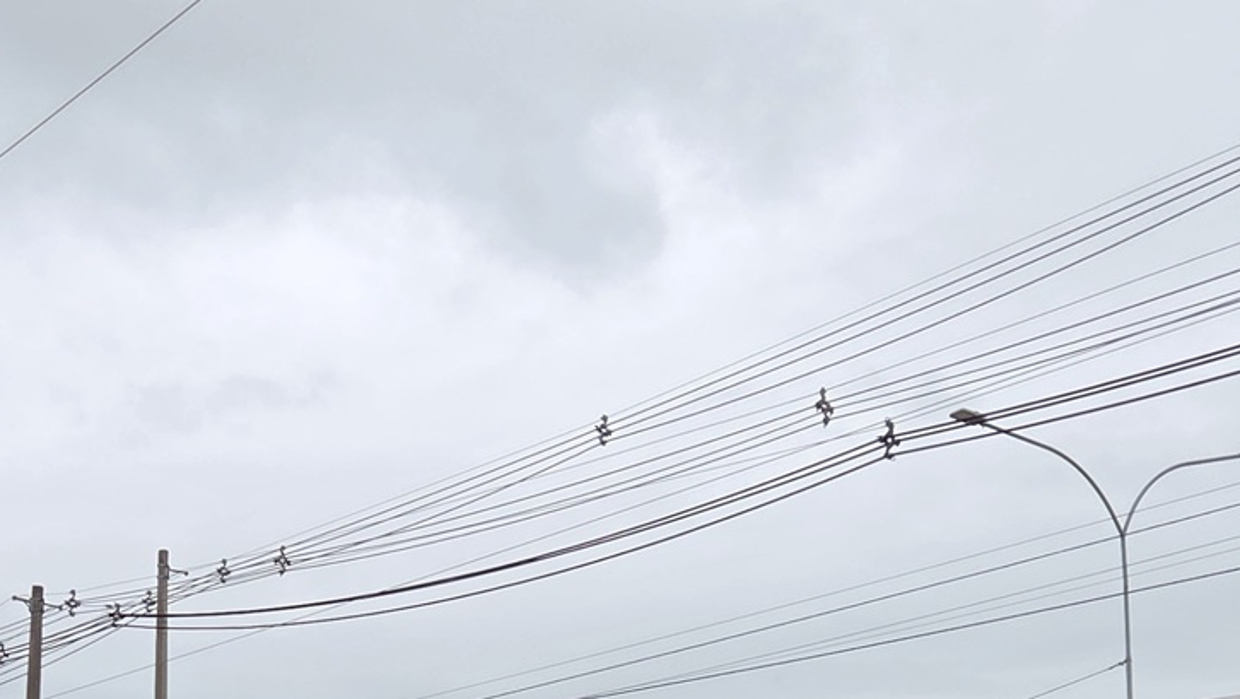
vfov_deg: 16.6
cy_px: 899
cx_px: 427
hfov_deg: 30.4
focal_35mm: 69
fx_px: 2270
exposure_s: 1/4885
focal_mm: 5.4
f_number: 1.8
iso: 80
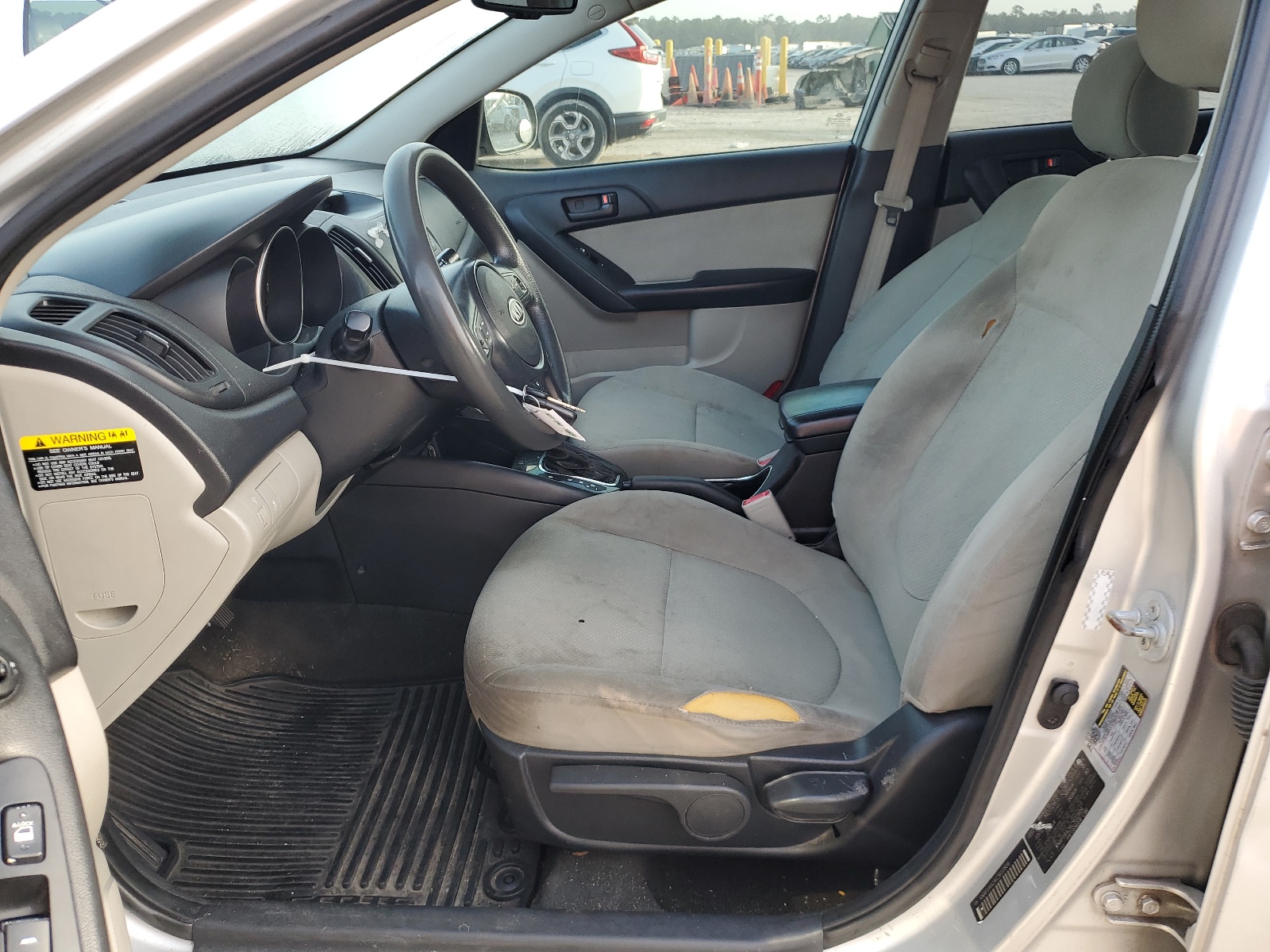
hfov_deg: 67.3
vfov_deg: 53.1
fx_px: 954
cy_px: 476
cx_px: 635
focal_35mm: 26
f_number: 1.5
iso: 50
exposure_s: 1/154
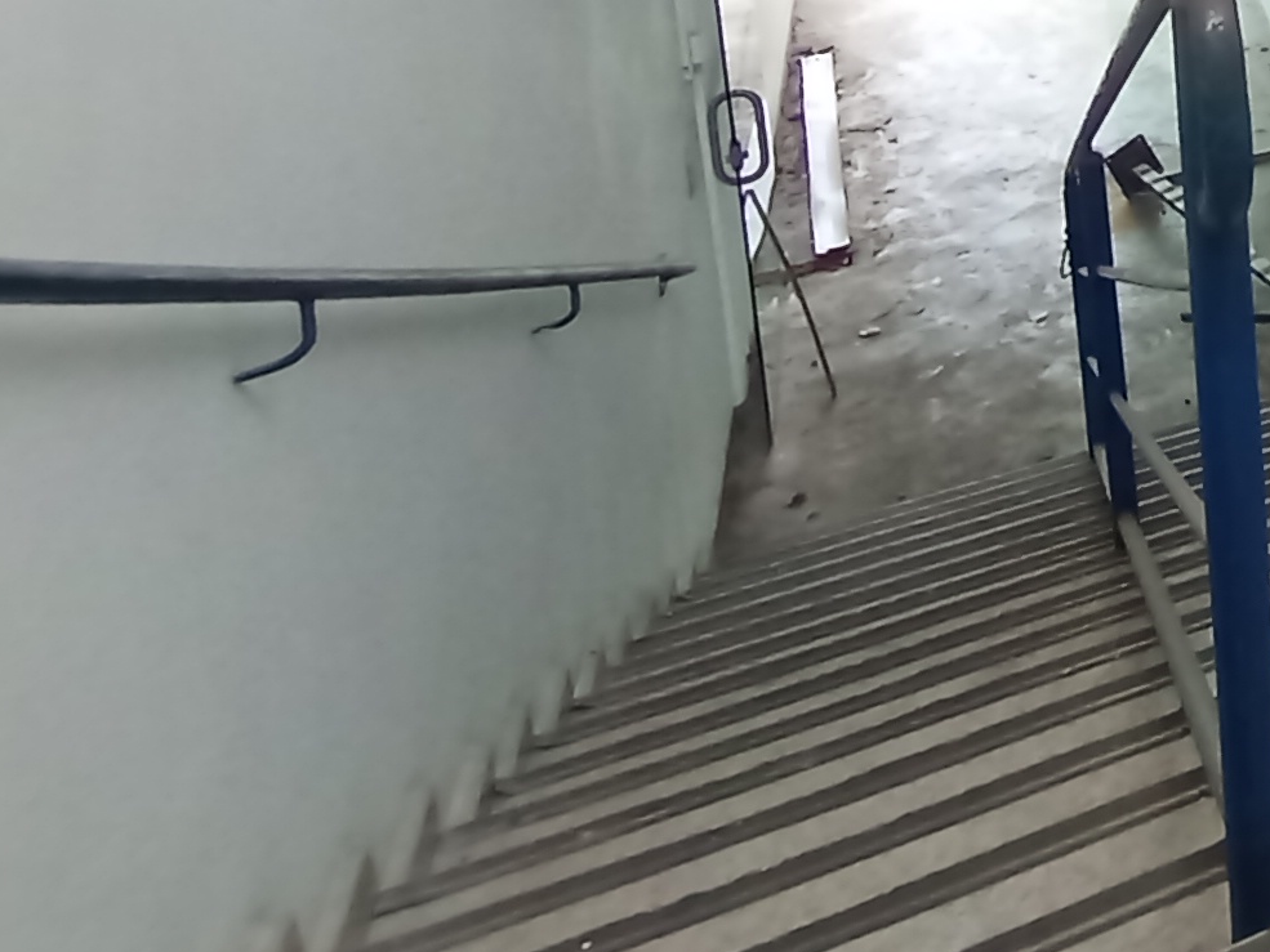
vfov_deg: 22.5
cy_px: -484
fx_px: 1945
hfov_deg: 24.2
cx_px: 2087
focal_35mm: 53
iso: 183
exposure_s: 1/60
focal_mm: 1.65
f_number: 2.2
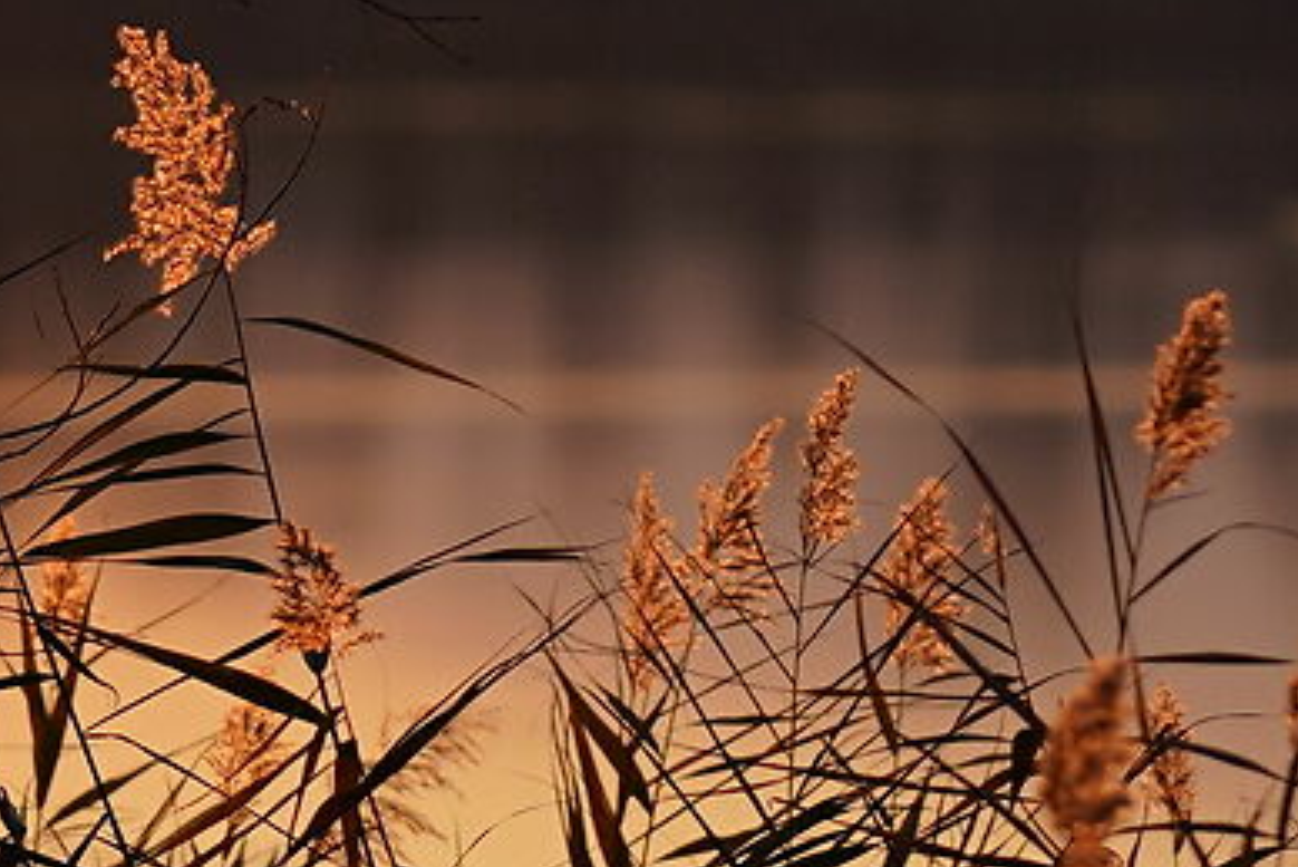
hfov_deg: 3.9
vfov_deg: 2.6
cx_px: 405
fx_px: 18971
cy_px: 472
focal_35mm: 526
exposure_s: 1/4000
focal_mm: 85
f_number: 1.4
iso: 100
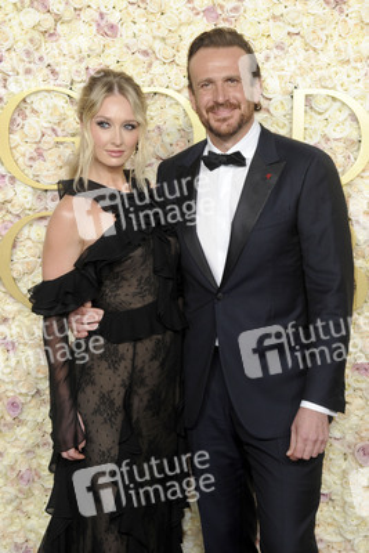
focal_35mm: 90
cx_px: 184
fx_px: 1382
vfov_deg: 22.6
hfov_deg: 15.2
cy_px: 276
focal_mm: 90
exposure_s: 1/250
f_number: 13
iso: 1000
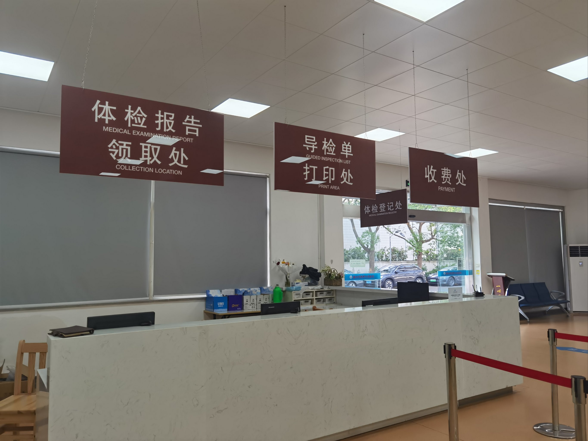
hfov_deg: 65.3
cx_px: 294
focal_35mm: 27
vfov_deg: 51.4
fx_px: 459
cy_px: 220
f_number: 1.9
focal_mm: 6.71
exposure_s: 1/250
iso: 50
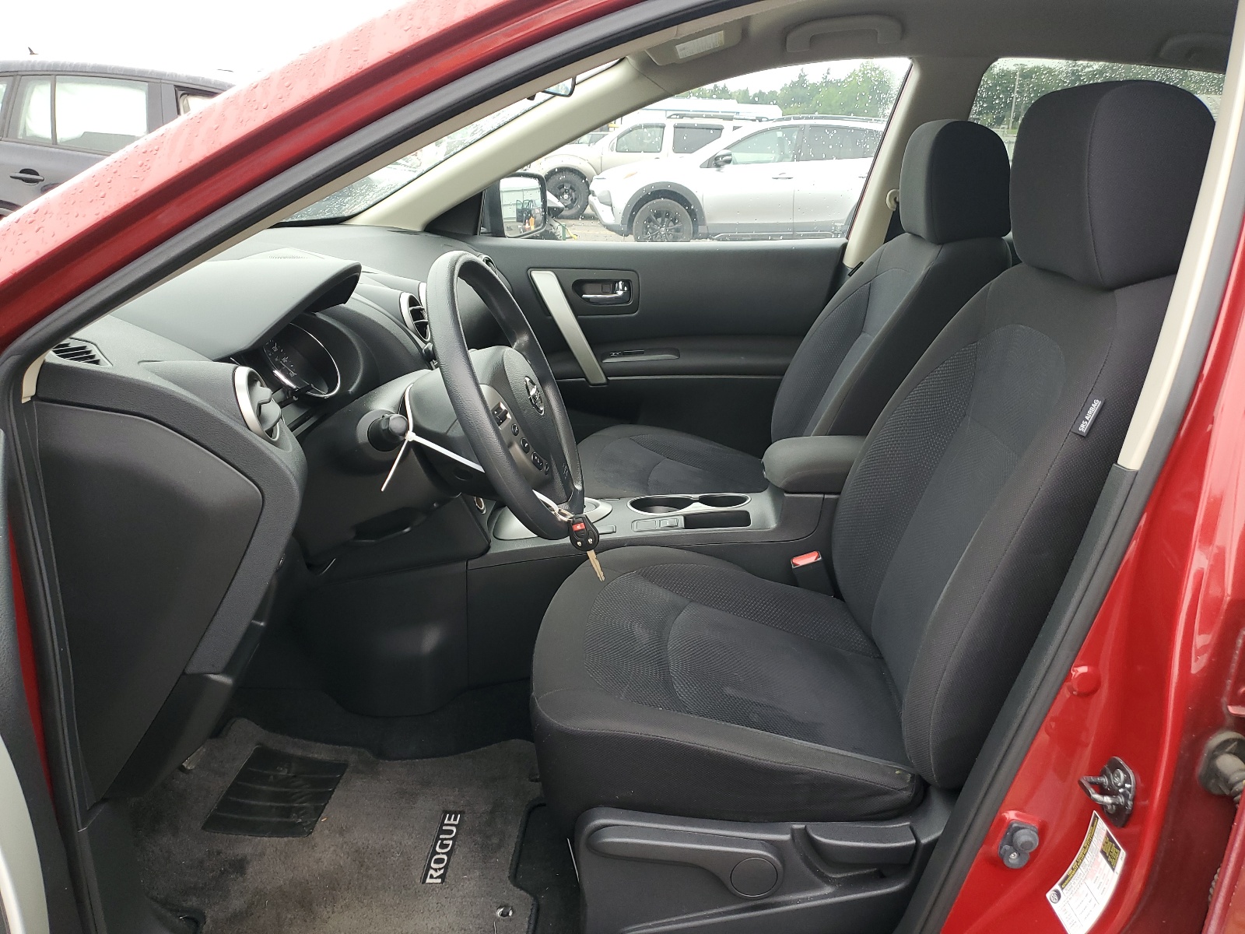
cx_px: 622
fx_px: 935
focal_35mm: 26
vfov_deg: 53.1
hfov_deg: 67.3
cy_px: 467
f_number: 1.5
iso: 60
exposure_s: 1/120
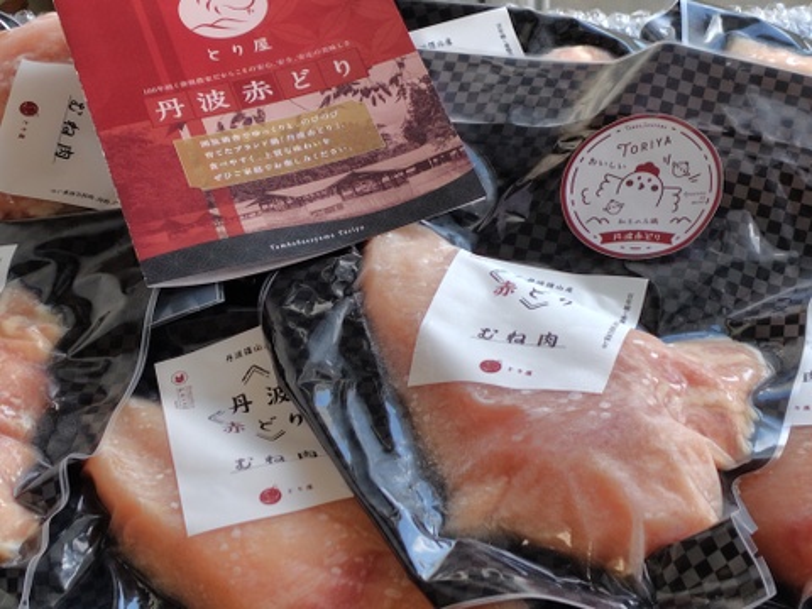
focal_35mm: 23
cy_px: 304
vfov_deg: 58.9
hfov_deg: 73.9
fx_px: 540
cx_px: 406
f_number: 1.9
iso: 62
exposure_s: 1/100
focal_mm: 5.6
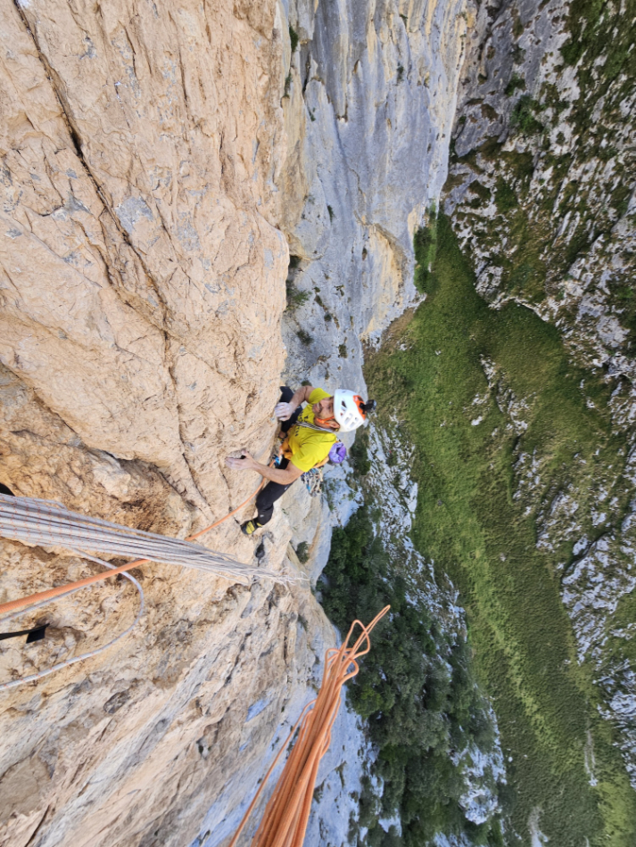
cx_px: 318
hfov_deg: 89.9
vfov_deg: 106.2
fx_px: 318
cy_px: 424
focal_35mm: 13
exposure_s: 1/191
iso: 50
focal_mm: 2.2
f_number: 2.2
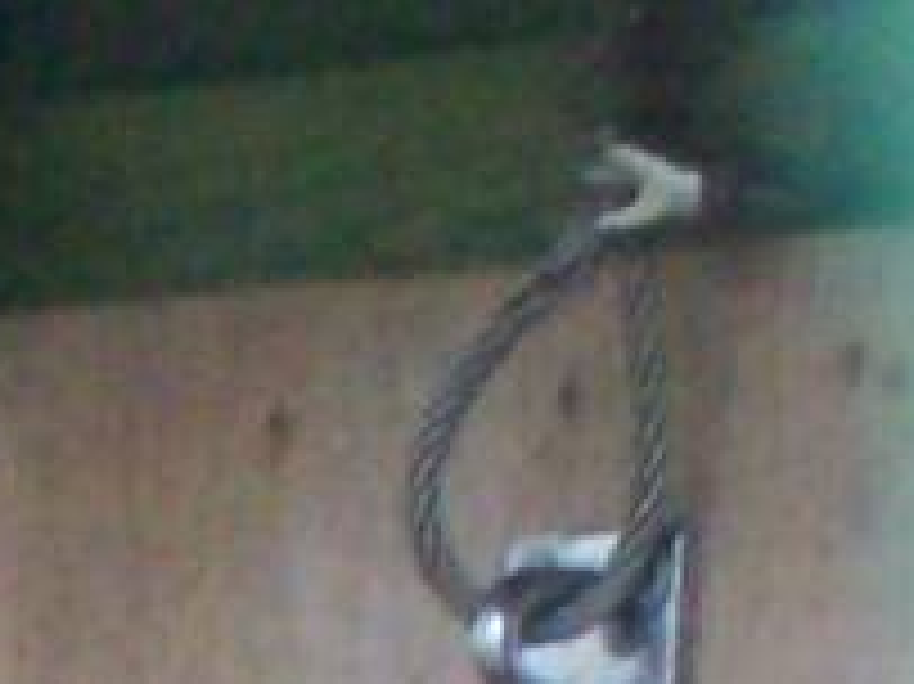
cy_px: 2547
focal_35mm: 686
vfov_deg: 2.1
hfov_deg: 2.8
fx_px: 18102
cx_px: -2143
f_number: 4.3
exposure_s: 1/112
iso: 396
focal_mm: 14.3
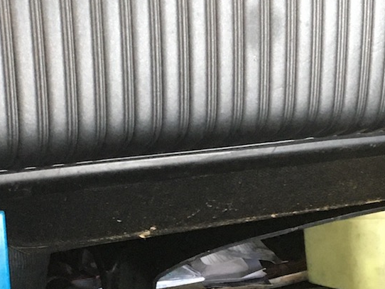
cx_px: 138
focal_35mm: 107
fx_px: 1191
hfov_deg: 18.3
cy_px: 229
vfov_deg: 13.8
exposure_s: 1/17
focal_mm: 4.15
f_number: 2.2
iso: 200
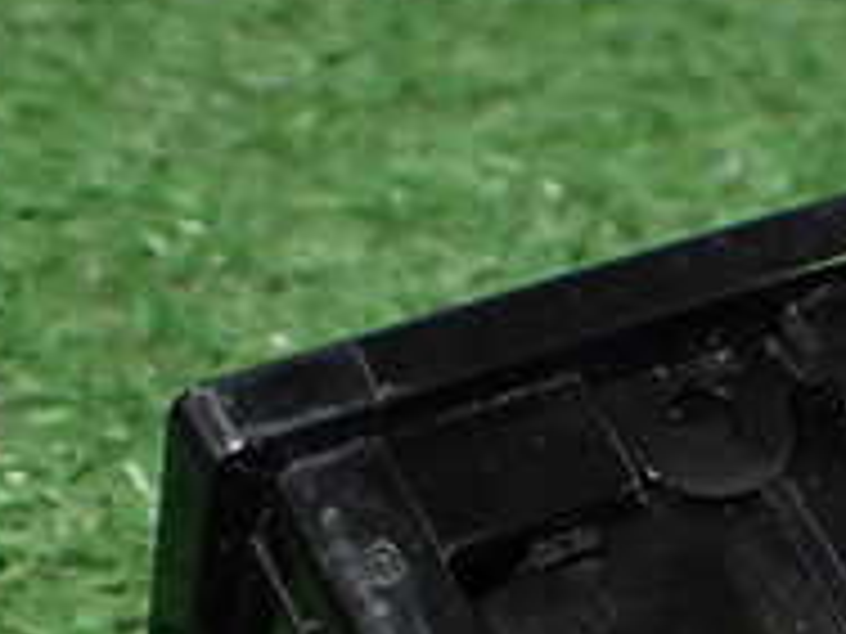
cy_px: 800
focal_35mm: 96
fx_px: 2346
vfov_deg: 14.8
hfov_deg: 19.8
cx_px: 850
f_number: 2.3
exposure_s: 1/125
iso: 500
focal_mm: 5.4
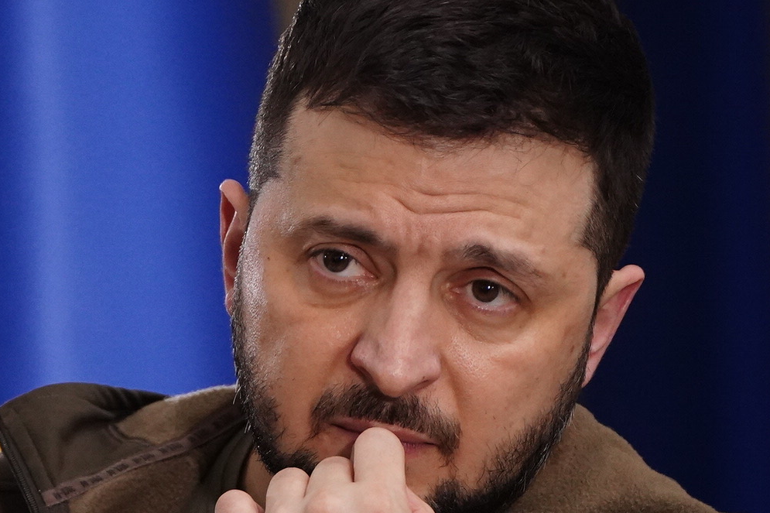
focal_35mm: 977
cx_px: 180
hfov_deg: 2.1
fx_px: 20892
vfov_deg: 1.4
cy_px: 324
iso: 5000
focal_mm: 400
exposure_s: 1/640
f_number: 5.6
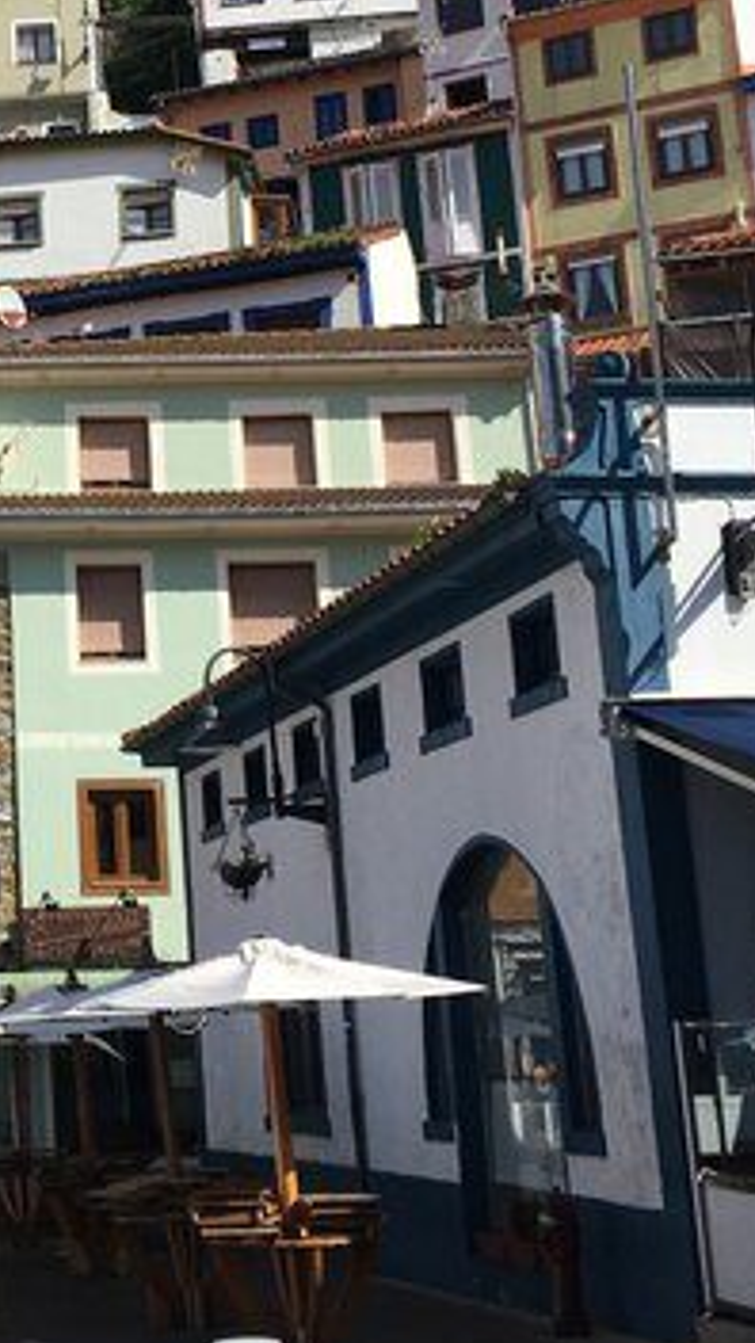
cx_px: -198
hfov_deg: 16.6
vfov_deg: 30.1
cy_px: 362
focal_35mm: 69
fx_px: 2456
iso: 25
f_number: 2.2
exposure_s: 1/2404
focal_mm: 4.15
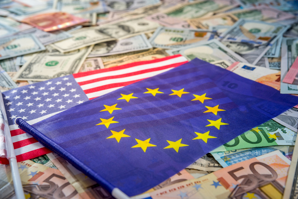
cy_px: 100
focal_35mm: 70
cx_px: 149
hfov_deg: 28.8
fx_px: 580
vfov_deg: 19.5
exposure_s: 1/200
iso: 320
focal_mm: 70
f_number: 10
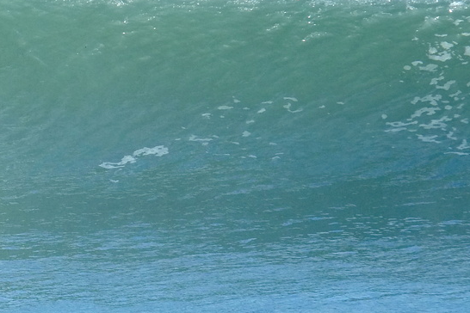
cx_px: -160
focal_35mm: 980
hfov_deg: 2.1
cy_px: 205
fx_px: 12793
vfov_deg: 1.4
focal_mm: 230
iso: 1250
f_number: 11
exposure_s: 1/1000
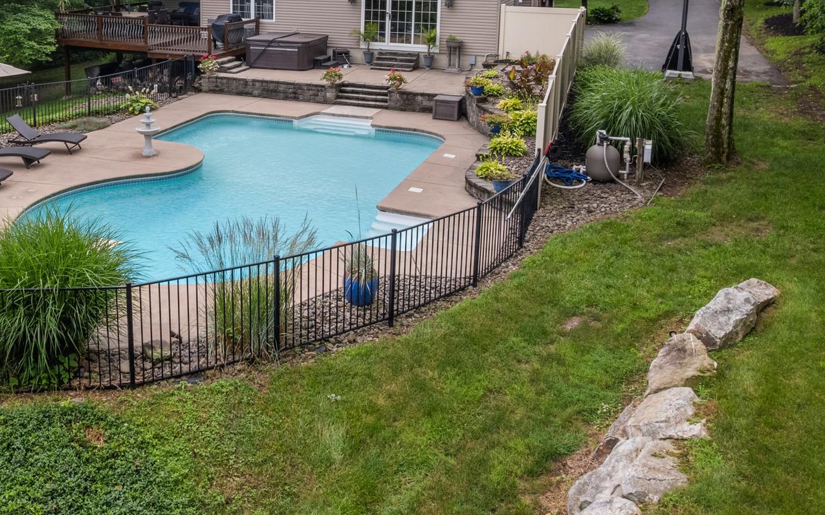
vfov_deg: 33.9
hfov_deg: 52.1
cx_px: 225
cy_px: 79
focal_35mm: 36
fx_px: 809
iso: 300
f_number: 2.8
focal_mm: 8.38
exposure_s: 1/15
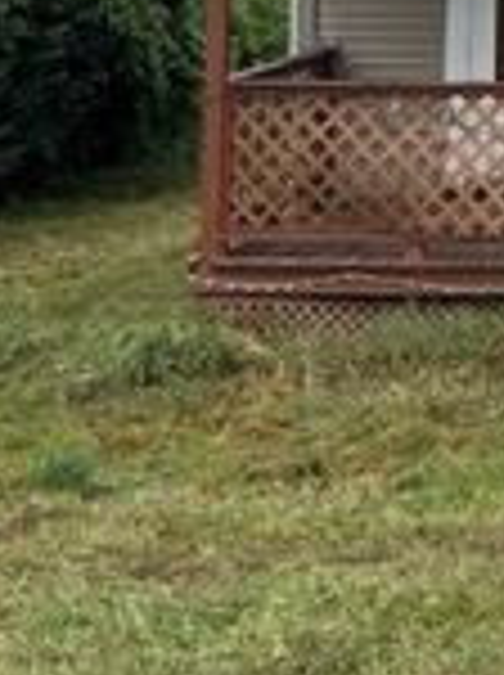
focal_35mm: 116
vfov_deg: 15.8
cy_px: -299
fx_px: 2258
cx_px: 936
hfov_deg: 11.7
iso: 50
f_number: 1.5
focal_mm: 5.7
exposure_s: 1/3165
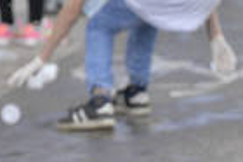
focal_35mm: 512
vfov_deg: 2.7
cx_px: -193
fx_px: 3452
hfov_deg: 4.0
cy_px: -186
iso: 400
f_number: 4
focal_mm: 112
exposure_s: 1/2500
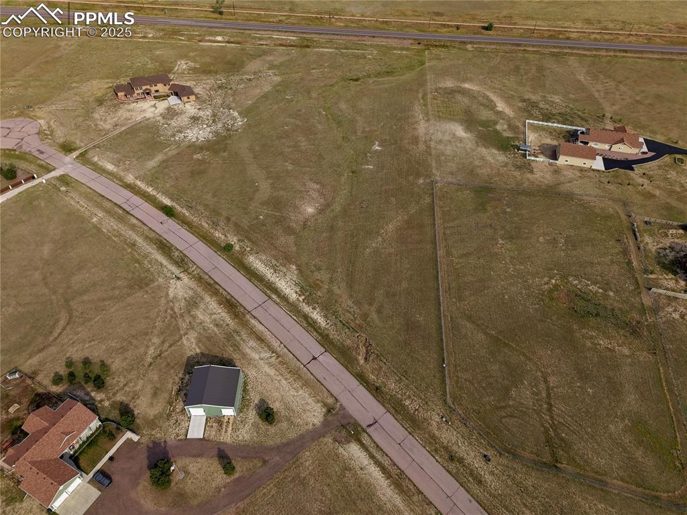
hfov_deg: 71.6
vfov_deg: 56.8
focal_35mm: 24
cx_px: 344
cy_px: 258
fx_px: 476
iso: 100
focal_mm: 8.67
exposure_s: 1/100
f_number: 1.8
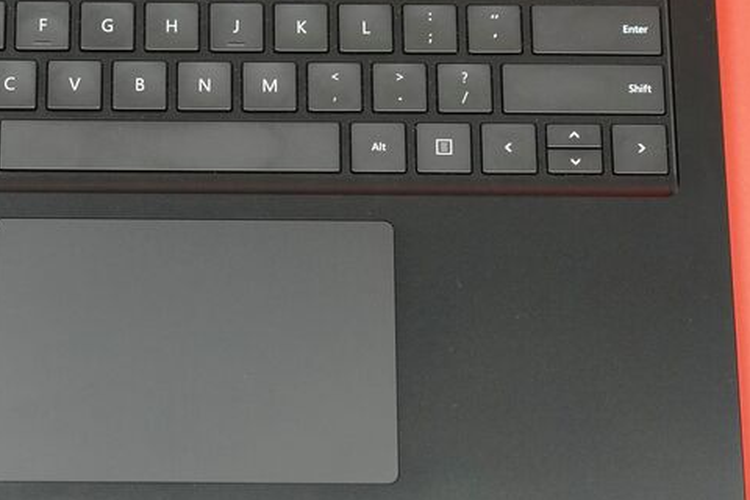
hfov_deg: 18.4
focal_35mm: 110
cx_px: 169
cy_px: 206
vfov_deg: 12.4
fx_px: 2291
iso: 3200
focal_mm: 55
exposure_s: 1/320
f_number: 4
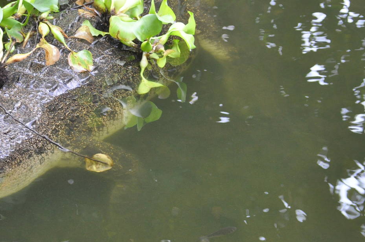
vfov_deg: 7.8
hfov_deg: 11.6
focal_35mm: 176
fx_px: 1783
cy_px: 111
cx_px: 63
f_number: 5.6
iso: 1250
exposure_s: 1/125
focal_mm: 68
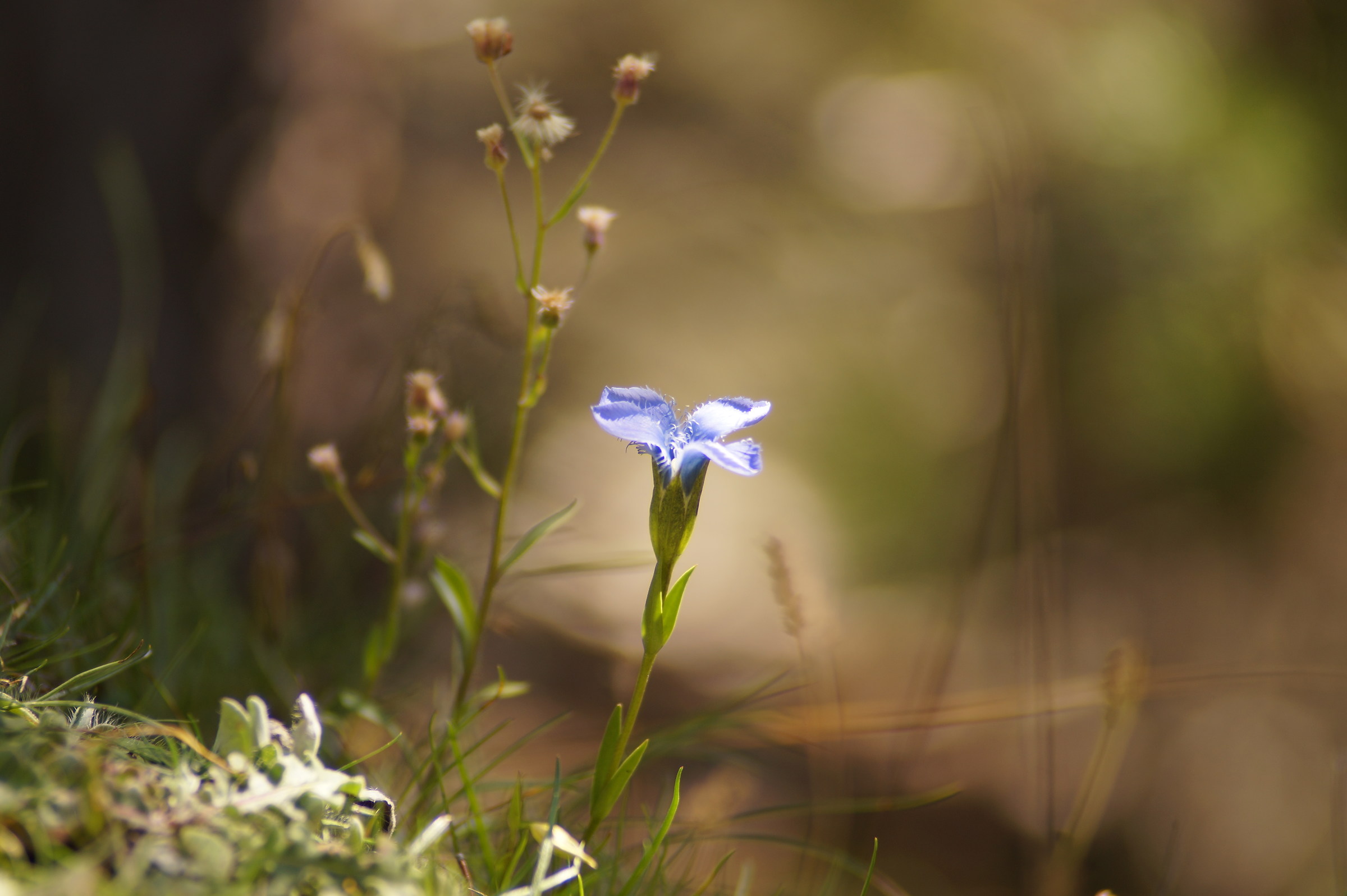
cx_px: 674
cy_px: 448
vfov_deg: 6.8
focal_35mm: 202
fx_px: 7572
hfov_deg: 10.2
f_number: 2.8
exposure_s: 1/250
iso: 100
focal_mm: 135
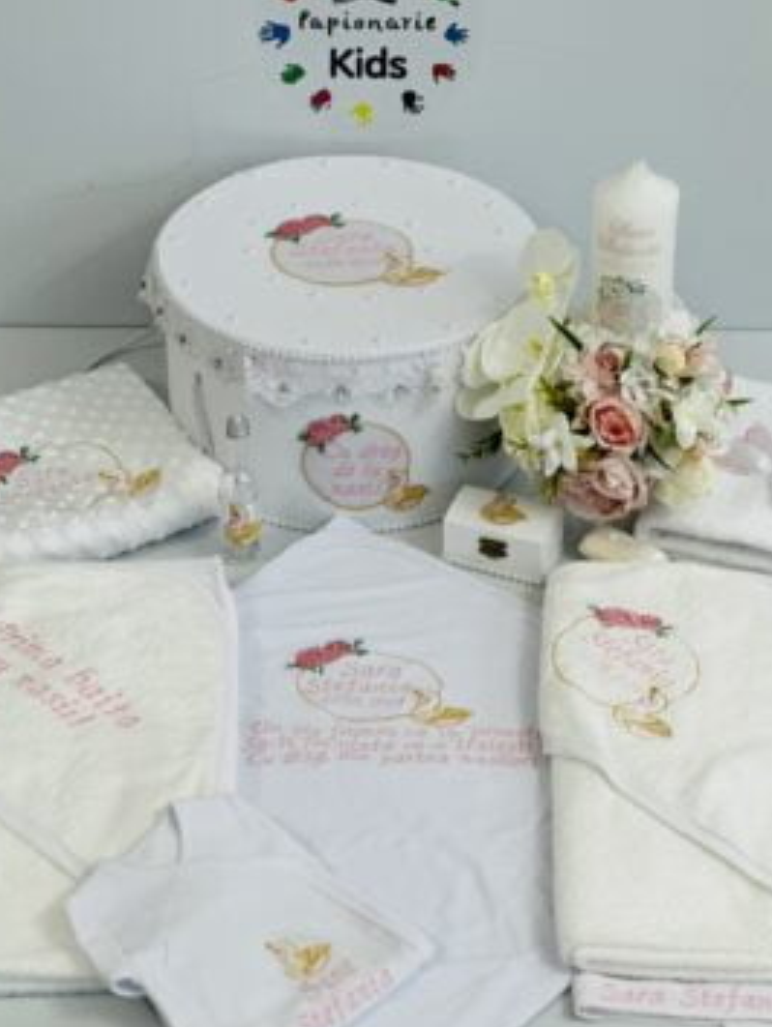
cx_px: 395
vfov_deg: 22.5
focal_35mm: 87
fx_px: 2584
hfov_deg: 17.0
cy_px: 482
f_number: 2.8
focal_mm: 9
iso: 125
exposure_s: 1/100
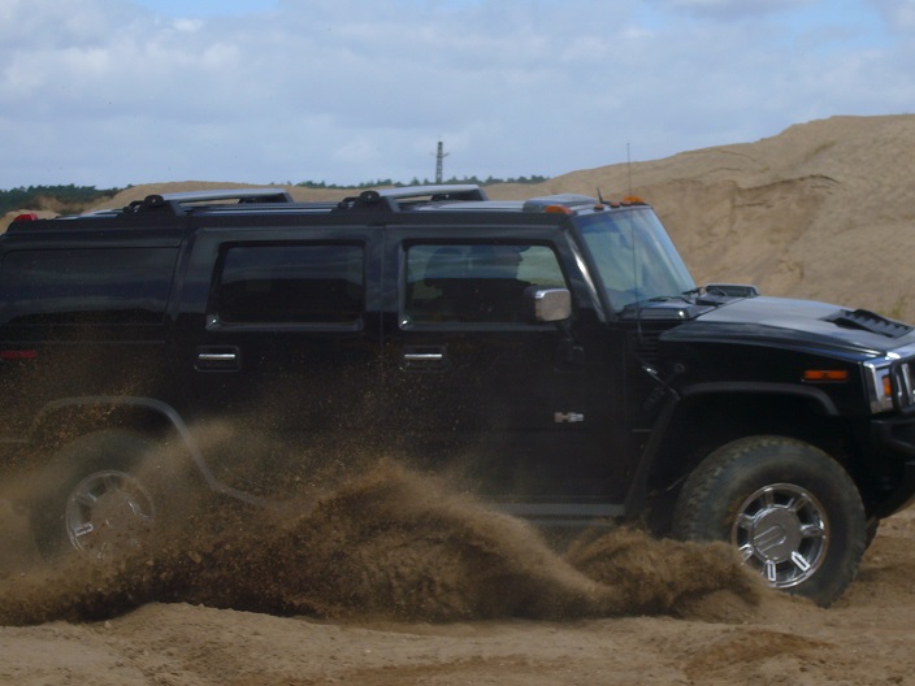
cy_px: 343
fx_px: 2696
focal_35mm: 102
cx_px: 458
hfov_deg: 19.3
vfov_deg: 14.5
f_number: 5.6
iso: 80
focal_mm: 16.8
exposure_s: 1/400
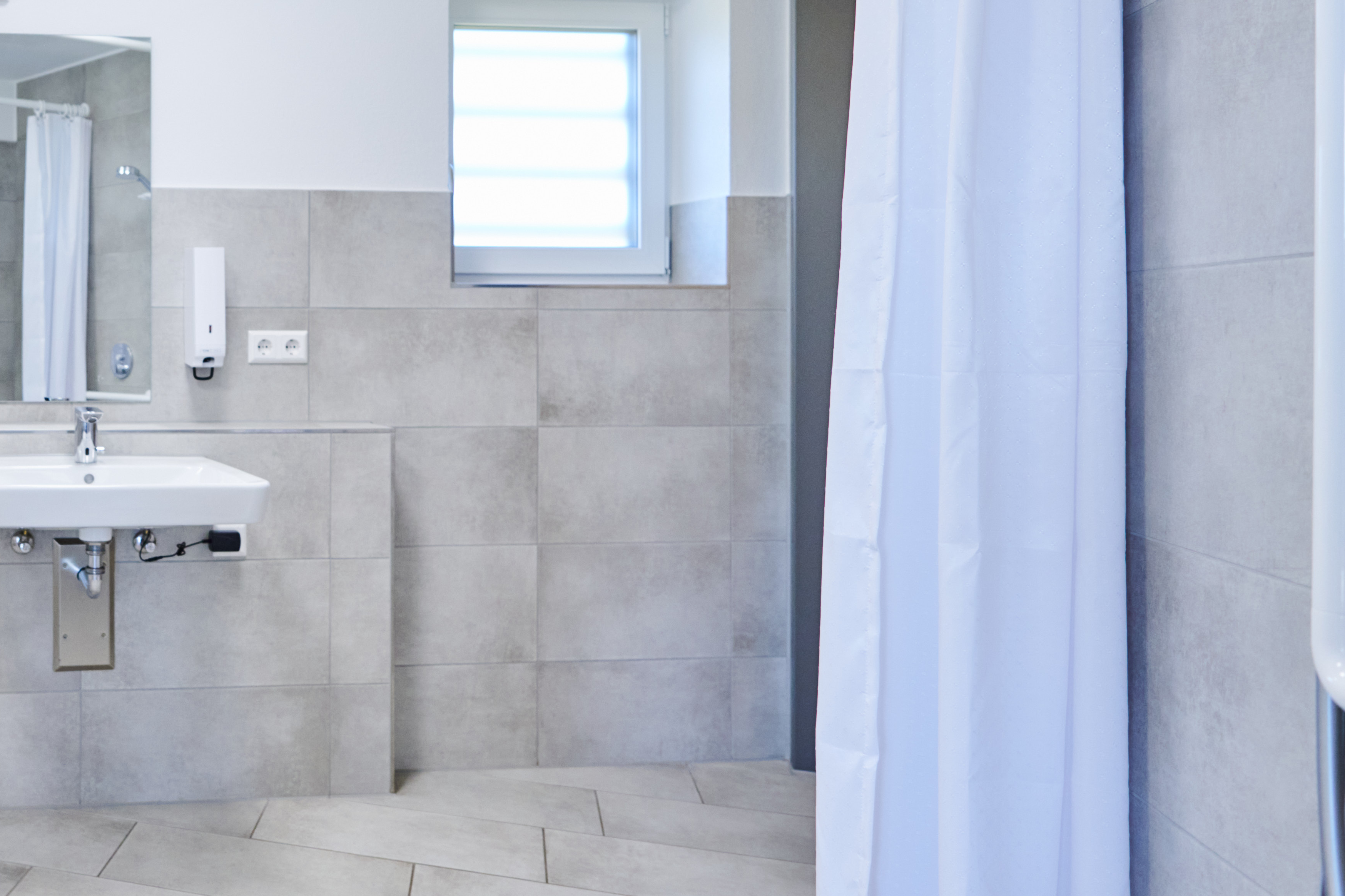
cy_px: 274
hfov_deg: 47.6
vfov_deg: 39.3
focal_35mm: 33
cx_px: 4
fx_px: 1233
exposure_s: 1/100
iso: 400
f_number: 2.8
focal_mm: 14
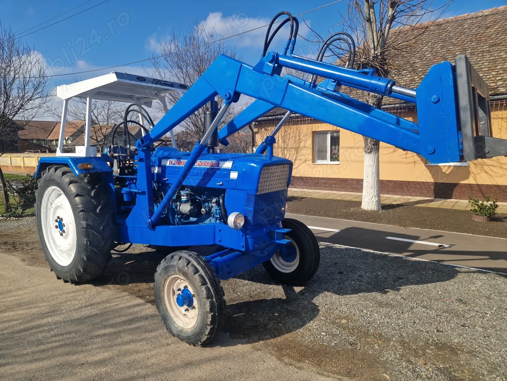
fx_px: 337
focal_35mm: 23
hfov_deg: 73.9
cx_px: 254
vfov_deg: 58.9
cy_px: 190
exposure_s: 1/1640
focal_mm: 5.4
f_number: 1.8
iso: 50
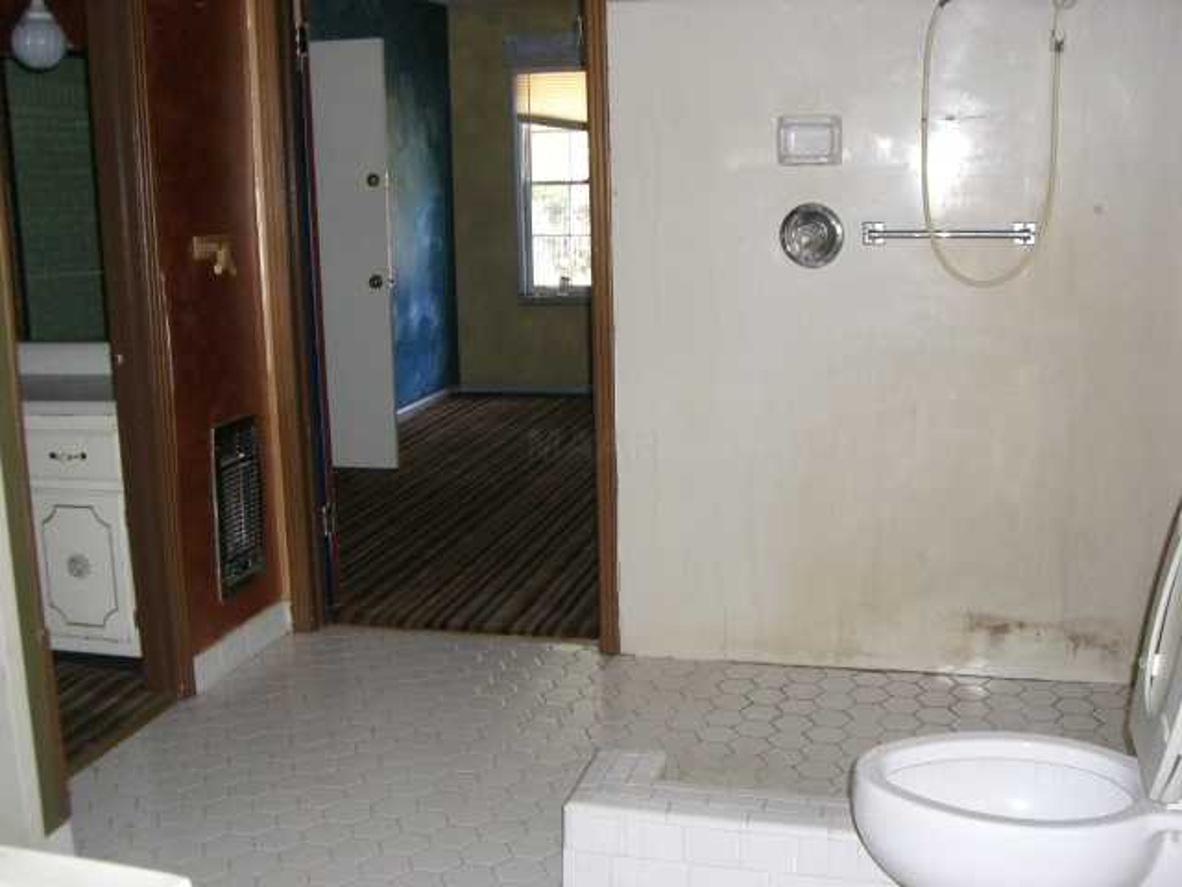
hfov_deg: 49.0
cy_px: 444
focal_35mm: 38
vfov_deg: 37.7
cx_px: 591
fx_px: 1298
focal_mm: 6.2
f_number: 2.7
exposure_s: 1/60
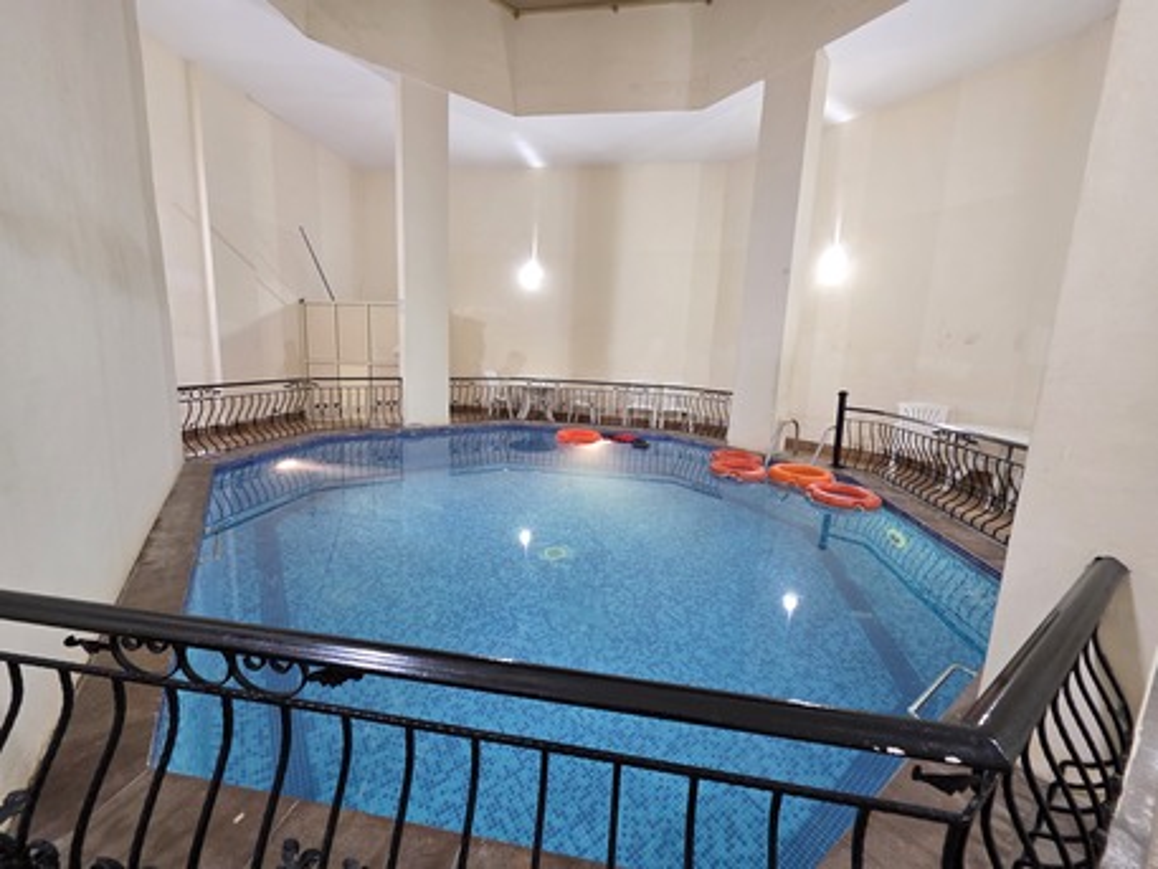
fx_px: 435
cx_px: 579
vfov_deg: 89.9
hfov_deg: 106.2
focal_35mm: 13
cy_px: 434
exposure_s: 1/60
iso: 400
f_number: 1.9
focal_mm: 2.2
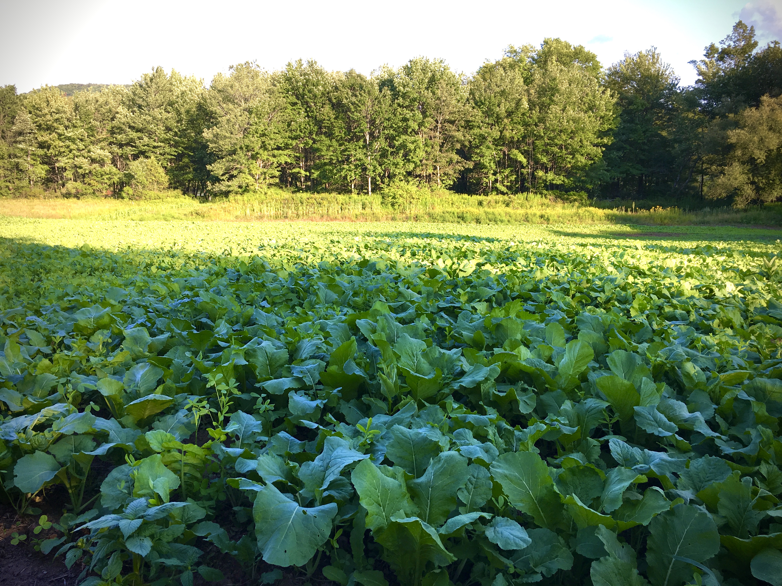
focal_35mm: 29
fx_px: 655
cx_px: 391
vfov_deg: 48.2
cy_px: 293
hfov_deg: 61.7
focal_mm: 4.15
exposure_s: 1/278
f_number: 2.2
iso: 25
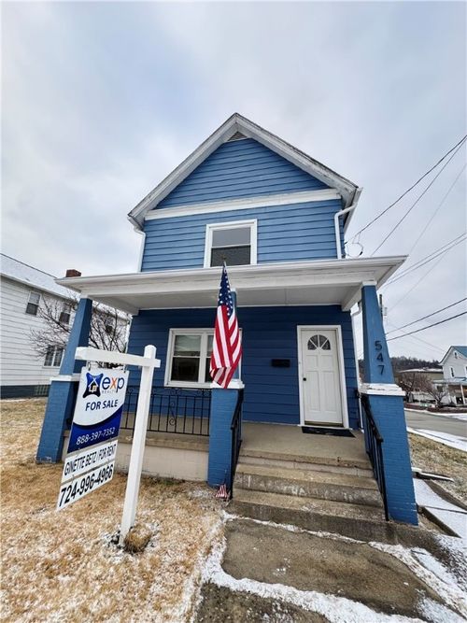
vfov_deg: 102.1
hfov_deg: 85.7
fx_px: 252
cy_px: 312
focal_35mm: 14
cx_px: 234
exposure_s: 1/99
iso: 40
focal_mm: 2.22
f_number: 2.2
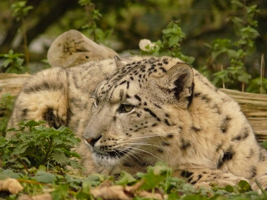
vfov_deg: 3.4
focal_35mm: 432
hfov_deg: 4.6
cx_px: 134
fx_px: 3332
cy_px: 100
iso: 400
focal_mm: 72
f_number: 3.6
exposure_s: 1/500
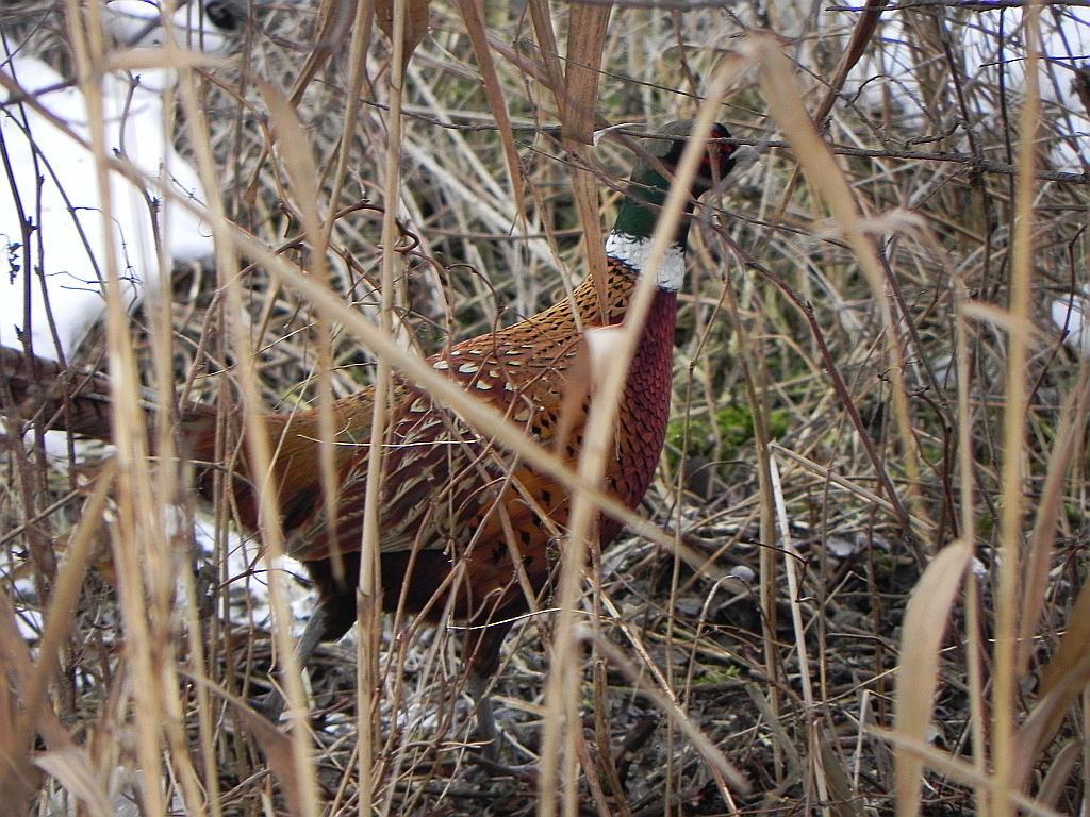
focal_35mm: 605
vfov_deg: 2.5
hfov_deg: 3.3
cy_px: 408
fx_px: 19050
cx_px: 545
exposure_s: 1/71.5
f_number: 5
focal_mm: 107.6
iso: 160
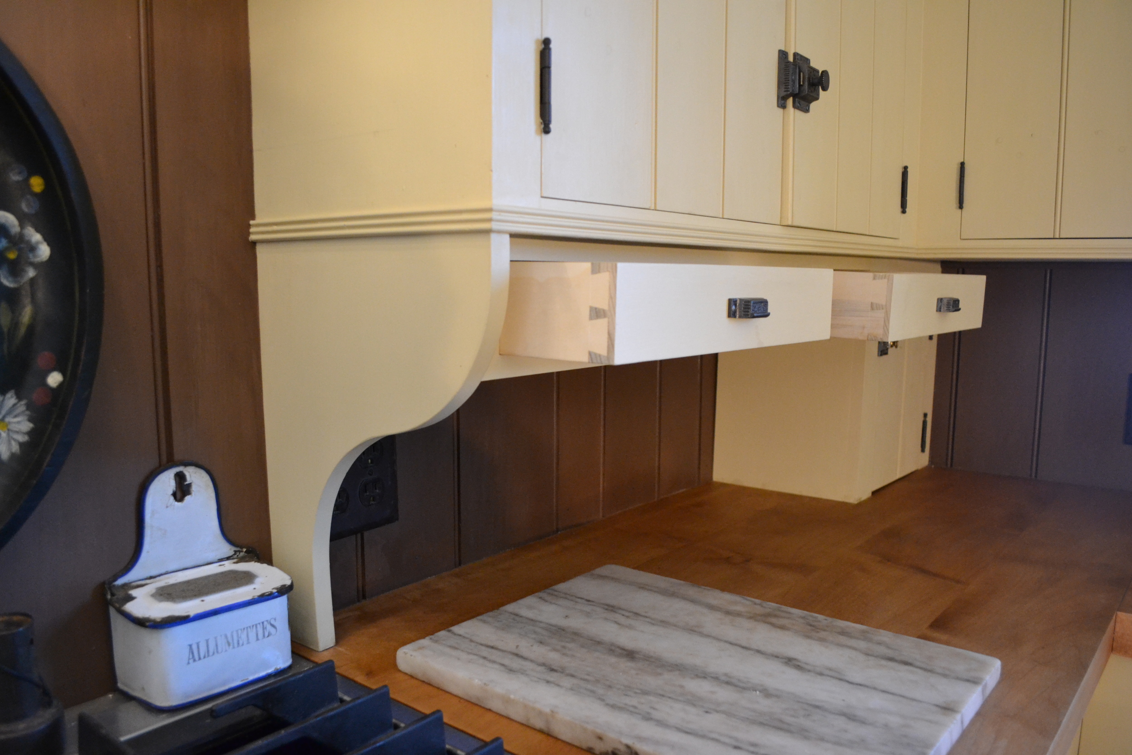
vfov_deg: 47.9
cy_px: 378
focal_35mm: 27
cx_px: 566
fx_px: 849
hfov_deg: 67.4
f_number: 3.5
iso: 2000
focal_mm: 18
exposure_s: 1/60
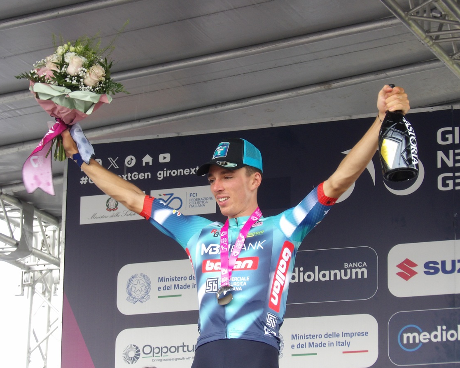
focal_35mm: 150
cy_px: 185
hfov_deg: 12.9
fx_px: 2042
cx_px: 224
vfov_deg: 10.3
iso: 177
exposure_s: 1/100
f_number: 4.3
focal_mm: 25.6
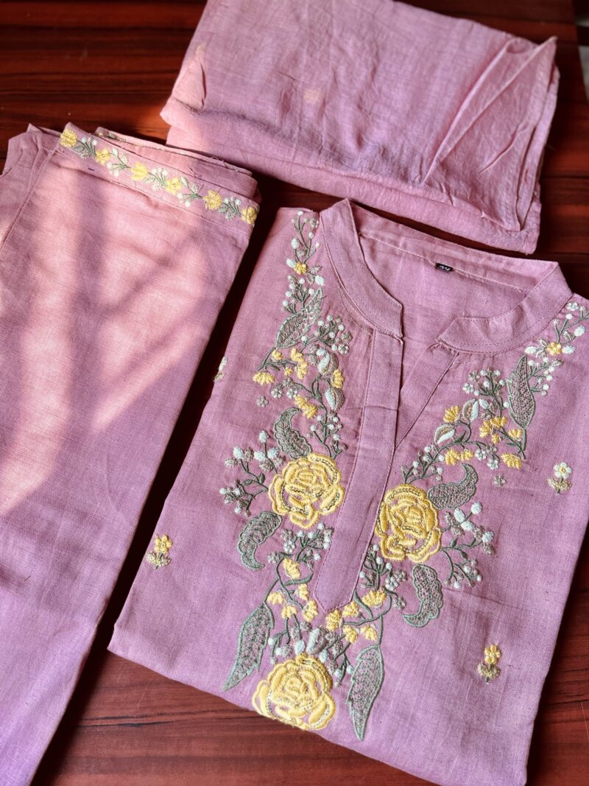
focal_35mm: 26
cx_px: 294
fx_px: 590
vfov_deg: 67.3
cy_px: 393
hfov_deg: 53.1
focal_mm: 5.1
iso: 64
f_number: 1.6
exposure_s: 1/100
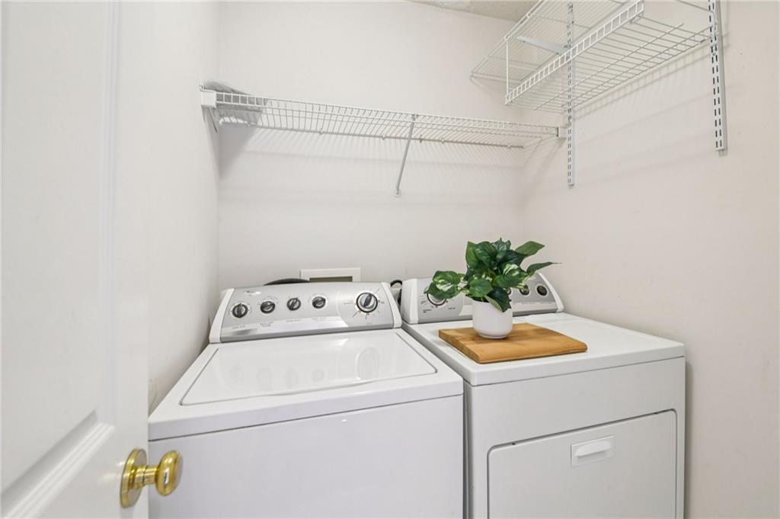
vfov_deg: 77.2
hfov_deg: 100.4
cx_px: 390
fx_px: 325
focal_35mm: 15
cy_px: 260
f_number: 8
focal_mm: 15
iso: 400
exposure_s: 1/5
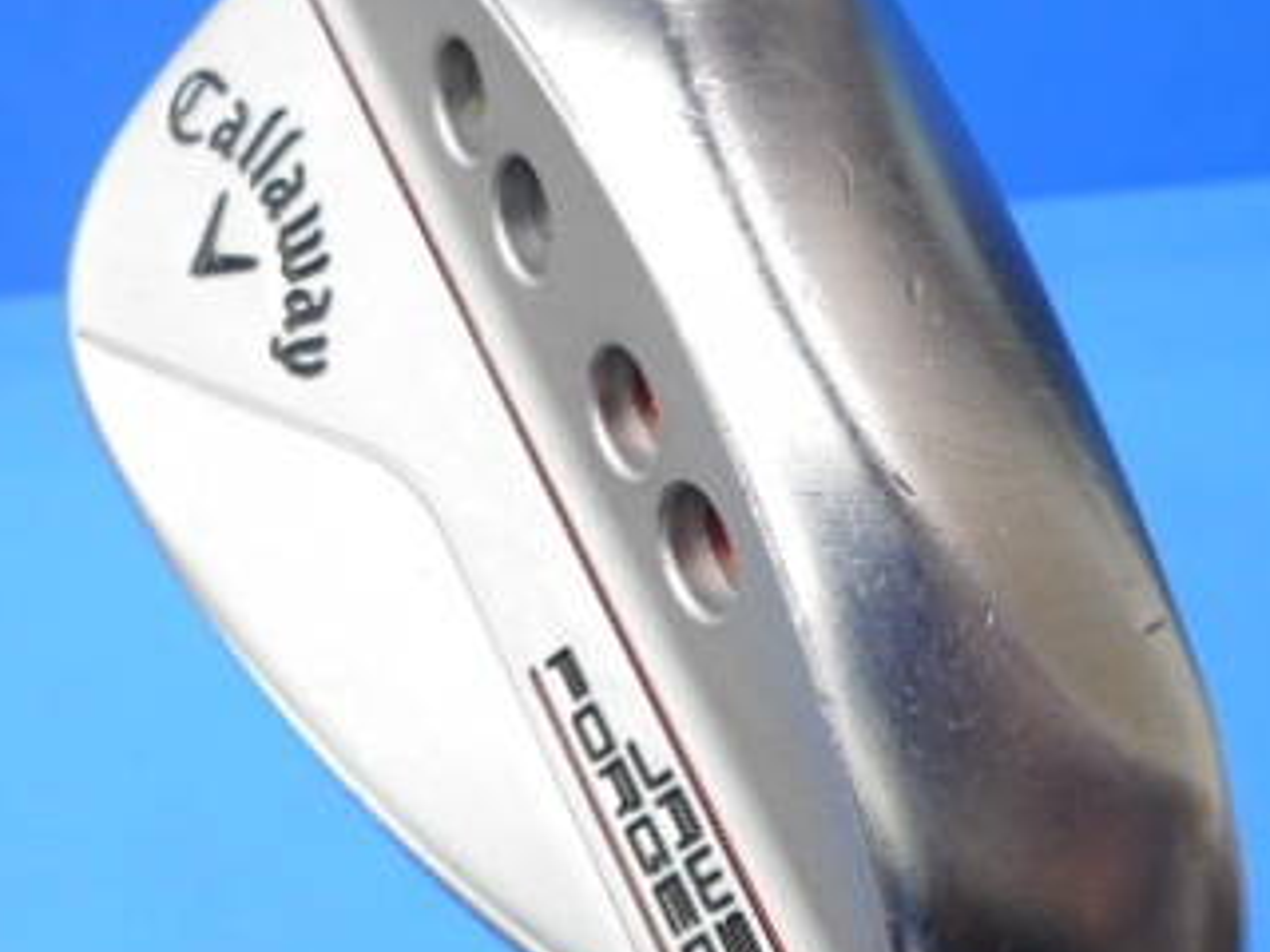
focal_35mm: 50
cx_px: 663
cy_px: 496
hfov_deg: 38.2
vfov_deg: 29.1
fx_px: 1834
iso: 110
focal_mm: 4.5
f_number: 3.7
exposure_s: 1/30
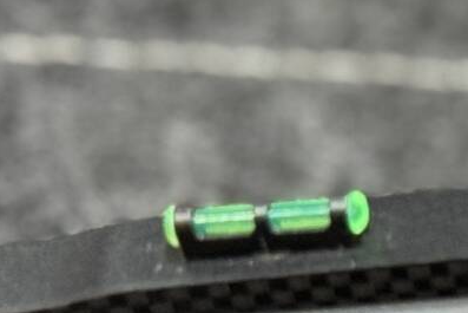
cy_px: 204
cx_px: 1337
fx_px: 4187
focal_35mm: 322
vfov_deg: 4.3
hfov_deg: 6.0
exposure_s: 1/50
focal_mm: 6.76
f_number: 1.78
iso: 200
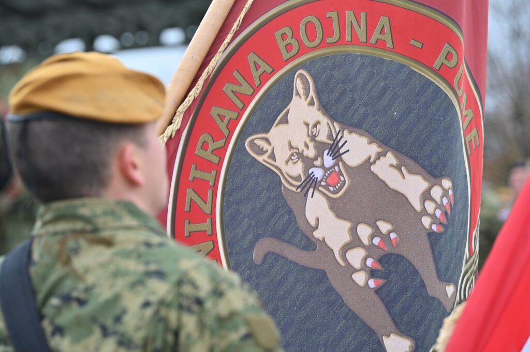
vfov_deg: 10.5
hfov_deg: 15.8
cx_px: 265
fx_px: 1912
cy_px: 176
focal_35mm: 130
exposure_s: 1/250
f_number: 4.5
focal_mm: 130
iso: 800
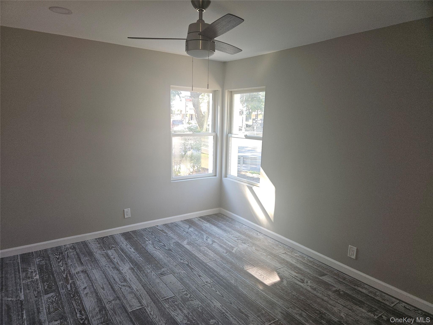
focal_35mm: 23
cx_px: 216
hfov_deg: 73.9
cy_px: 162
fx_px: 288
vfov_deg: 58.9
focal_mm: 5.4
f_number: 1.8
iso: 40
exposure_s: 1/60
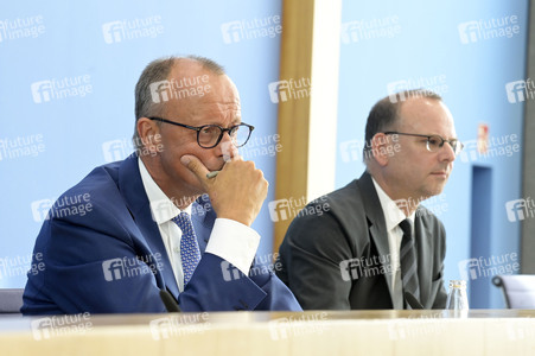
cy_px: 178
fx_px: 1782
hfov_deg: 17.1
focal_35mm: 120
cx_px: 268
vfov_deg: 11.4
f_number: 5.6
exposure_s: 1/500
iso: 4000
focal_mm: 120
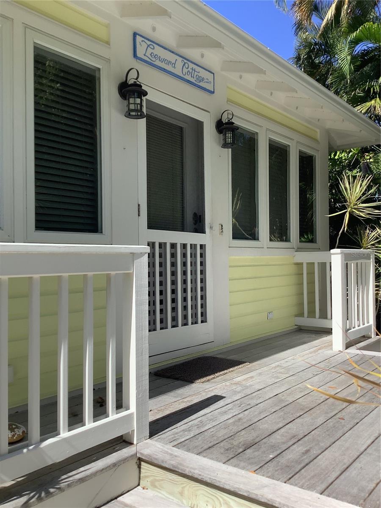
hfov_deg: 45.4
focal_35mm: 31
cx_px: 190
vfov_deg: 58.4
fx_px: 455
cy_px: 254
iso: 25
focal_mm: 3.3
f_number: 2.4
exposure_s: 1/840
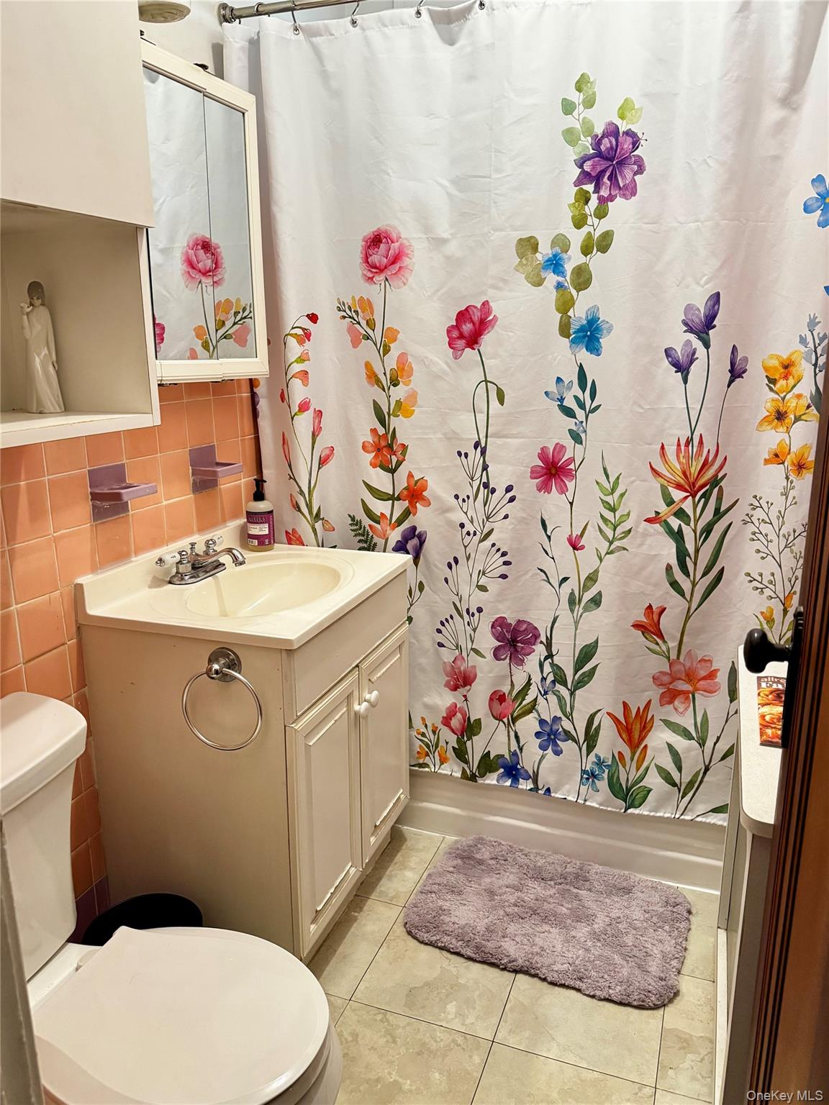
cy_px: 552
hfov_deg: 56.8
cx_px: 414
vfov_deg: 71.6
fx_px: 766
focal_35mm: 24
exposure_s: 1/60
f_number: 1.78
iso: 640
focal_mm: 6.76
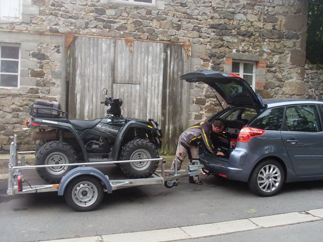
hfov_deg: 47.9
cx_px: 163
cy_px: 122
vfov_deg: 36.8
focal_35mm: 39
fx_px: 364
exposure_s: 1/125
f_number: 3
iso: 80
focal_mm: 6.3
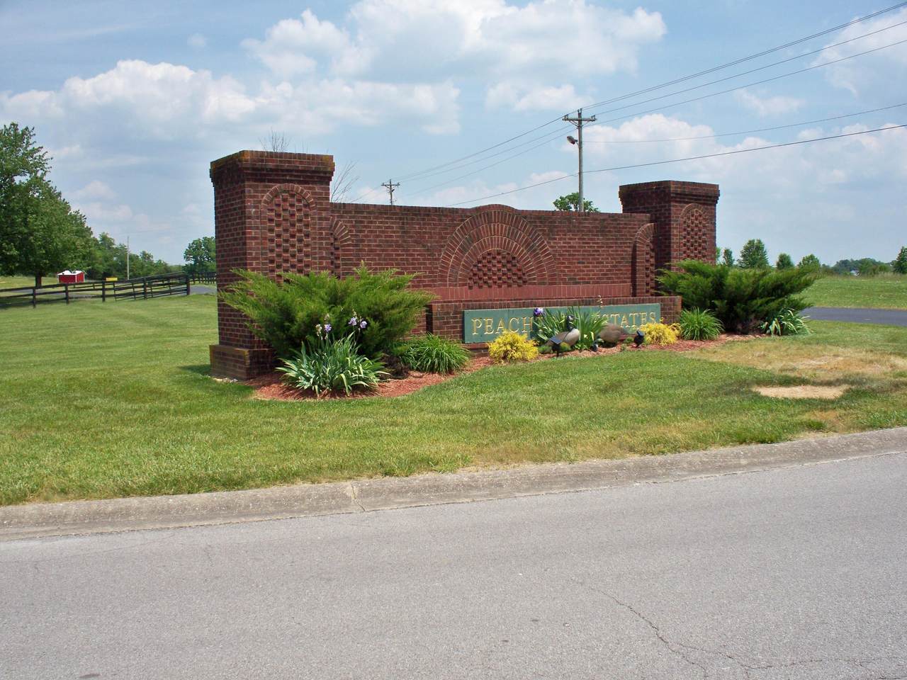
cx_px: 454
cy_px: 340
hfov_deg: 52.6
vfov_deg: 40.7
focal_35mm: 35
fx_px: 917
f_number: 4.8
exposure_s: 1/1000
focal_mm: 7.54
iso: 125
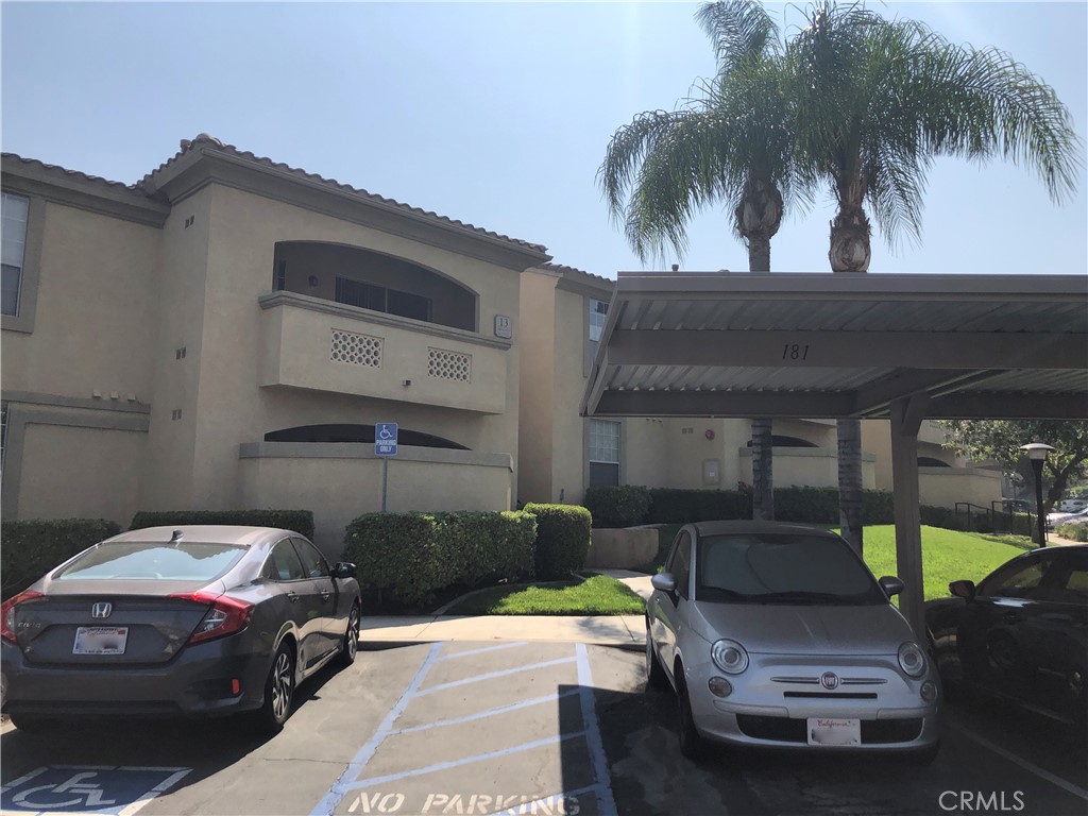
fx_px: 880
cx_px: 544
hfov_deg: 63.4
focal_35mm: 28
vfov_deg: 49.7
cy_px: 408
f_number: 1.8
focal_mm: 3.99
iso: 25
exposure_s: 1/3247
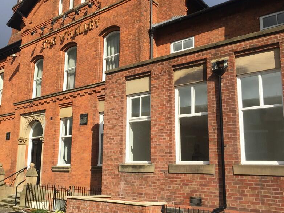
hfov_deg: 48.3
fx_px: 312
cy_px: 113
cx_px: 99
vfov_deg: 37.7
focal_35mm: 38
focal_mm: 4.15
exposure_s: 1/2475
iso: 32
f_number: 2.2
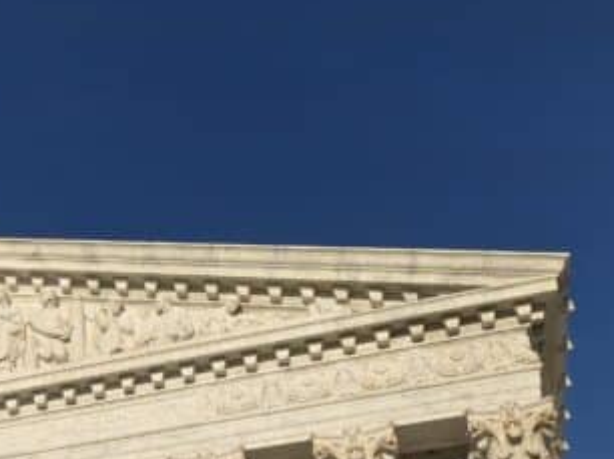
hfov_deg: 24.0
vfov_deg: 18.6
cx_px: -32
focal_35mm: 77
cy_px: 469
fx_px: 1365
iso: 64
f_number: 1.7
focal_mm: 6.25
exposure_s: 1/7944
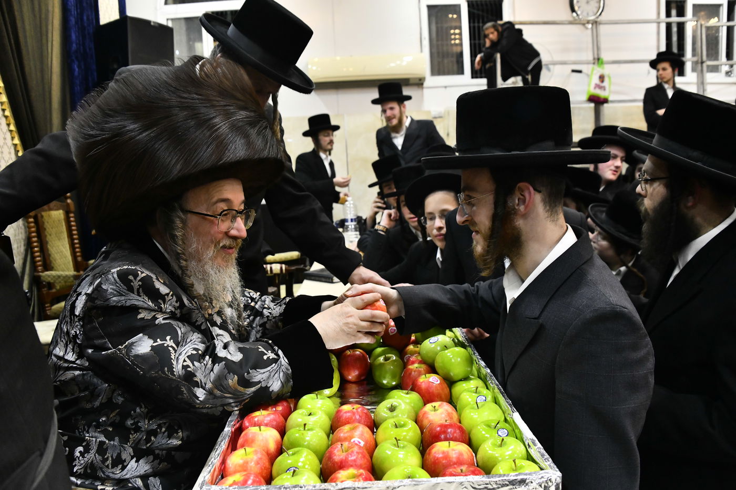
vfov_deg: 46.4
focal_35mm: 28
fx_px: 572
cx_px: 368
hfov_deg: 65.5
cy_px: 245
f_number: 5.6
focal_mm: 28
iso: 2500
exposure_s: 1/160
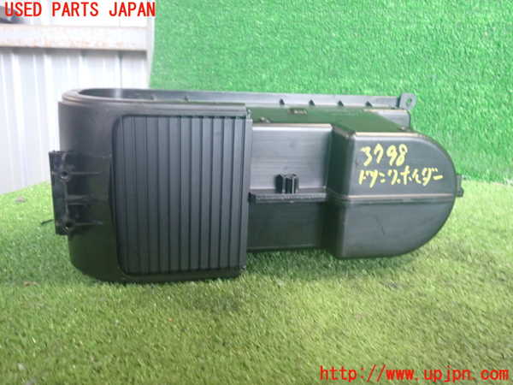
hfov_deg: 60.0
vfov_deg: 46.8
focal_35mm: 30
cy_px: 192
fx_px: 445
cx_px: 256
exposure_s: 1/30
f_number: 2.3
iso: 800
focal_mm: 5.4
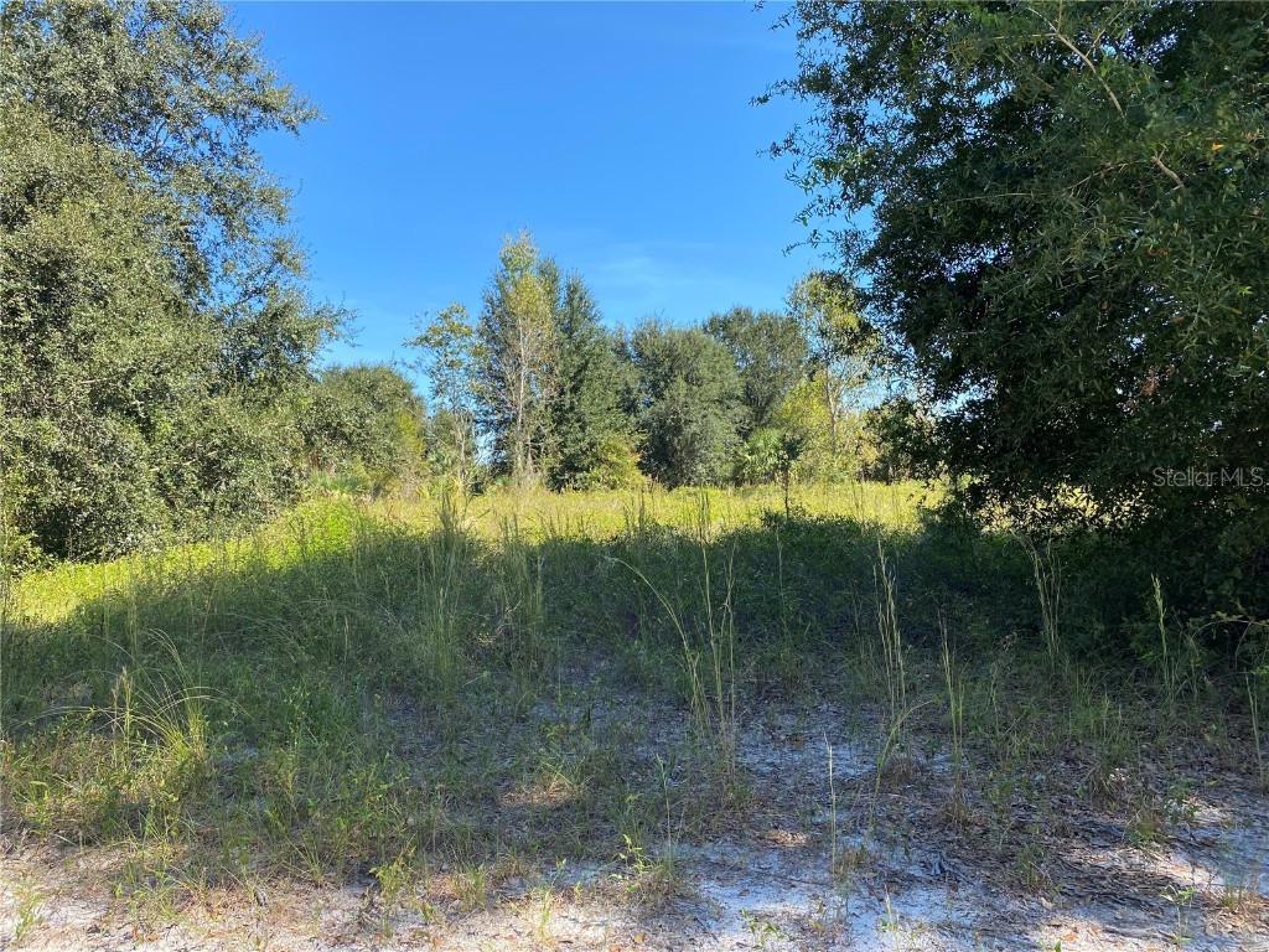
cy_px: 476
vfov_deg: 53.1
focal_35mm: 26
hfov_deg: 67.3
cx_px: 634
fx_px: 953
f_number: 1.8
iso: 32
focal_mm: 4.25
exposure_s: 1/965
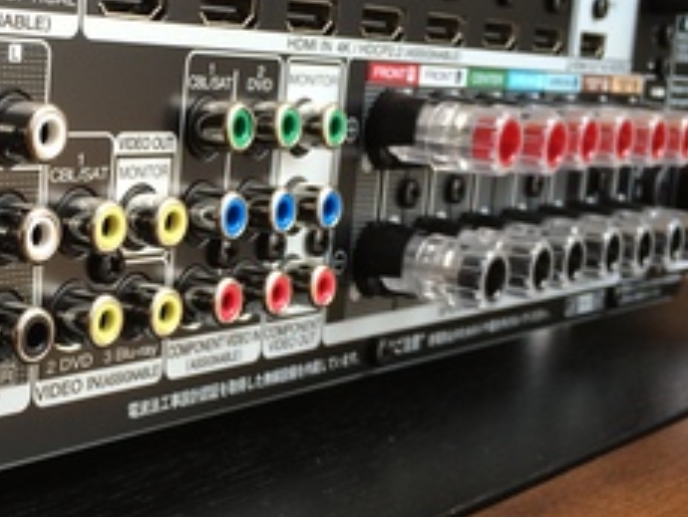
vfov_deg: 23.3
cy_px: 241
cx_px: 60
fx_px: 1253
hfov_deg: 29.4
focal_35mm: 63
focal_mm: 4.15
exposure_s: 1/120
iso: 64
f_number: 2.2
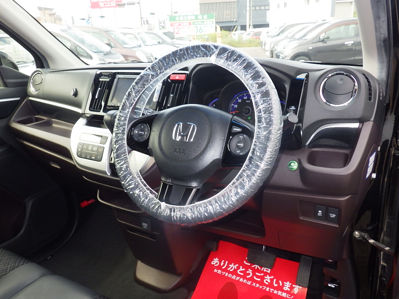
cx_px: 200
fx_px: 323
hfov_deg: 63.4
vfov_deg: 49.7
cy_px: 150
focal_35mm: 28
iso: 250
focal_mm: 5
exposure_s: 1/200
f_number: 4.2
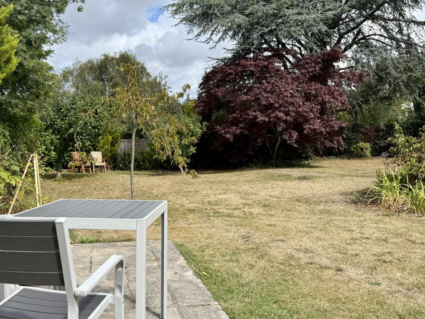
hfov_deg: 50.8
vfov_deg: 39.6
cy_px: 143
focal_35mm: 36
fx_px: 442
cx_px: 157
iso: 80
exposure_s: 1/2801
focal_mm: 6.76
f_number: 1.78
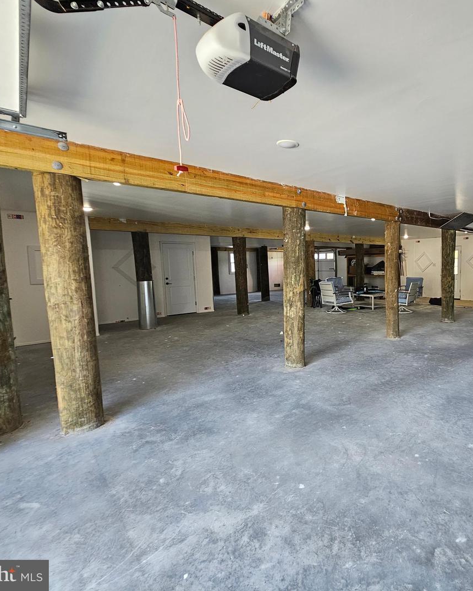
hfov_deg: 72.3
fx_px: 297
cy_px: 295
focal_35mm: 17
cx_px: 348
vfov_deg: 89.6
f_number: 2.2
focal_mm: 2.2
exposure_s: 1/60
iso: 100
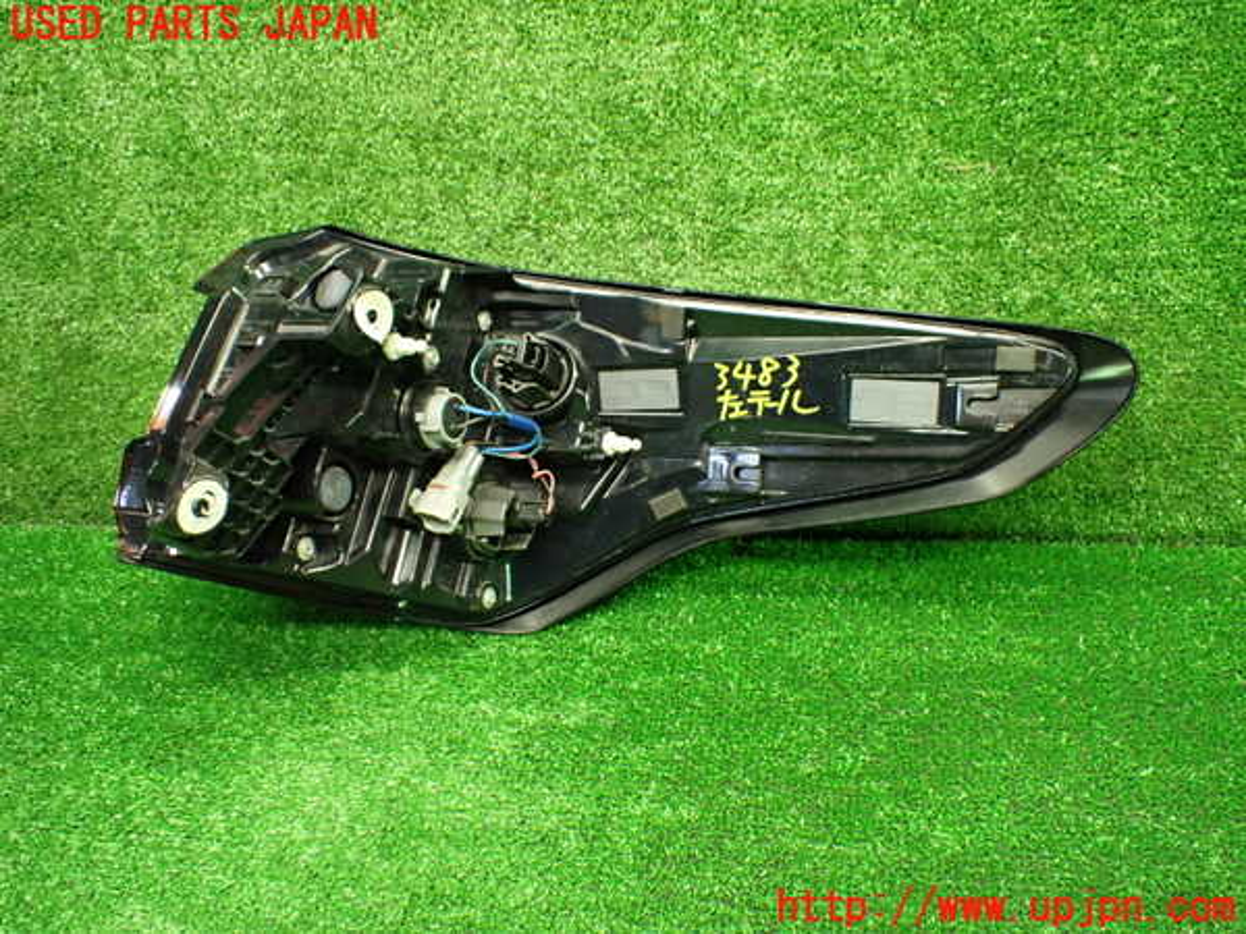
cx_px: 623
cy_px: 467
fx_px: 1080
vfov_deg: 46.8
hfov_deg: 60.0
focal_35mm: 30
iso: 800
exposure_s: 1/60
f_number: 2.3
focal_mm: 5.4
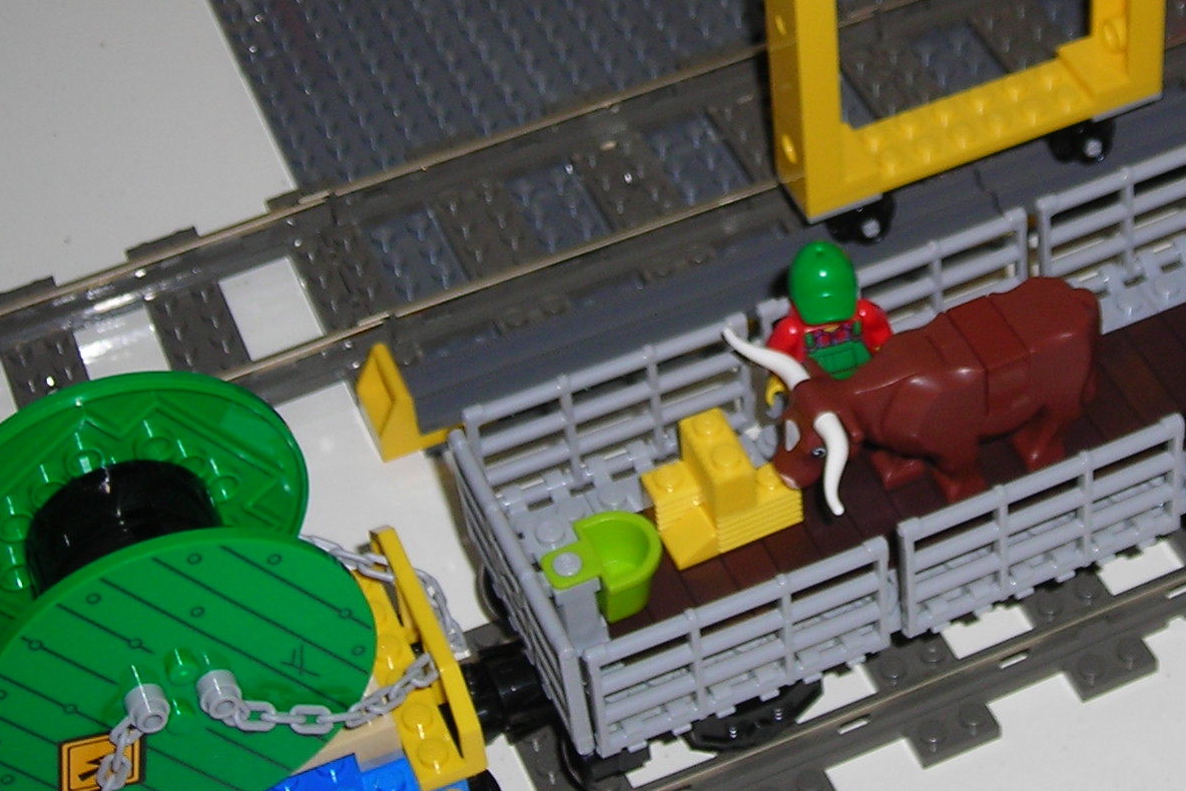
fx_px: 3064
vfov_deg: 14.5
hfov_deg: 21.9
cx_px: 722
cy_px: 10
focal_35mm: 93
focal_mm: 6.8
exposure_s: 1/60.1
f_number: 3.3
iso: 50
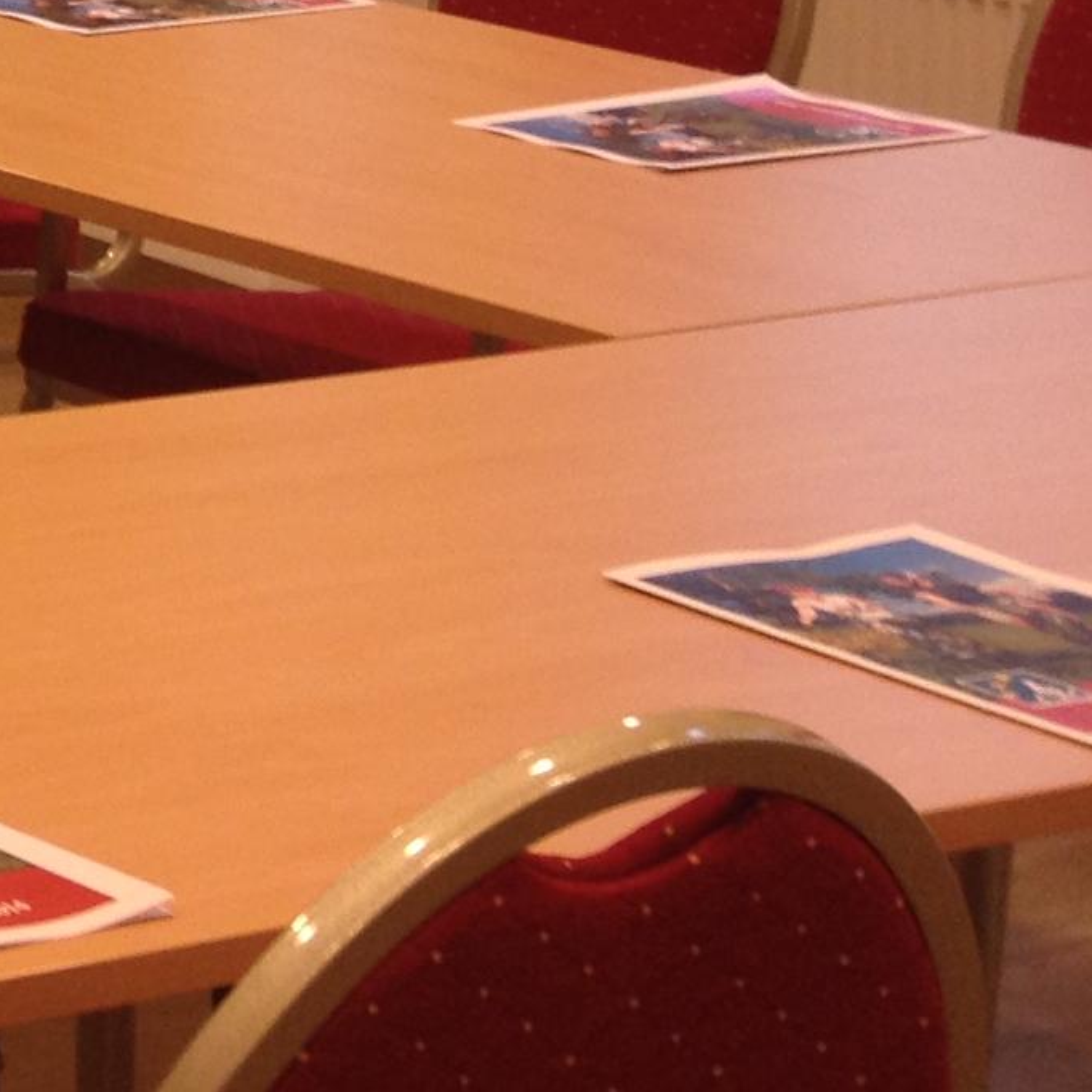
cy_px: -277
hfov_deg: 10.3
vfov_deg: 11.5
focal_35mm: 148
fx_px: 5282
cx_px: -1492
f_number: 2.4
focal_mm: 4.28
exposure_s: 1/24
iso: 50
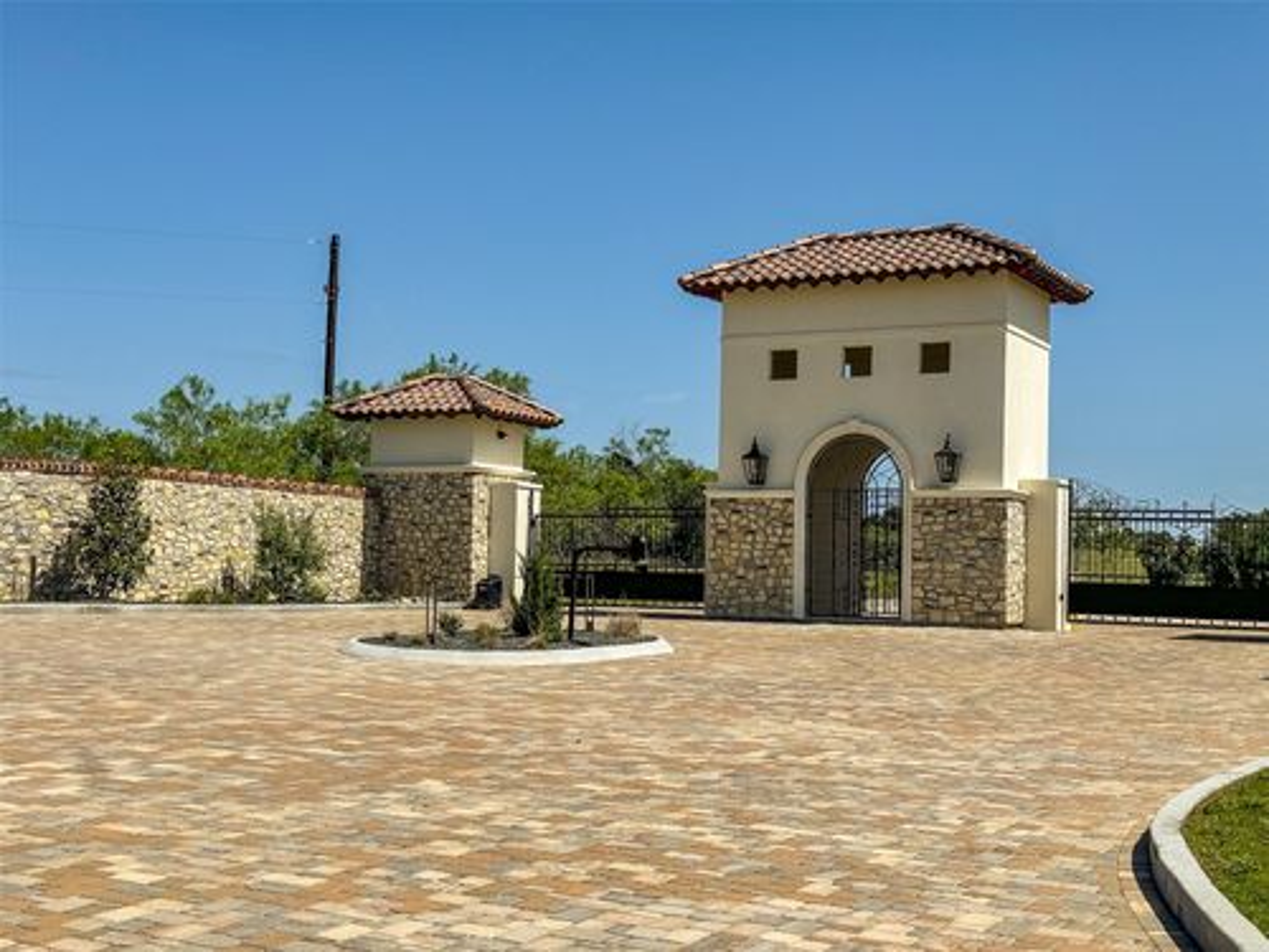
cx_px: 634
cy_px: 476
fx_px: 1760
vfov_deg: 30.3
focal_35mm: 48
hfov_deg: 39.7
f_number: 1.8
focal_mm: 6.76
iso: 64
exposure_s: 1/8000
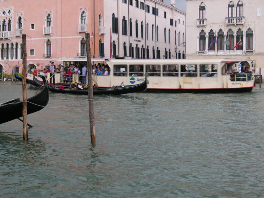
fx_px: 397
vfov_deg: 28.0
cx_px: 119
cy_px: 76
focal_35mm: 52
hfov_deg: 36.8
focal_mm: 10
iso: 50
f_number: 3.5
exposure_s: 1/38.2
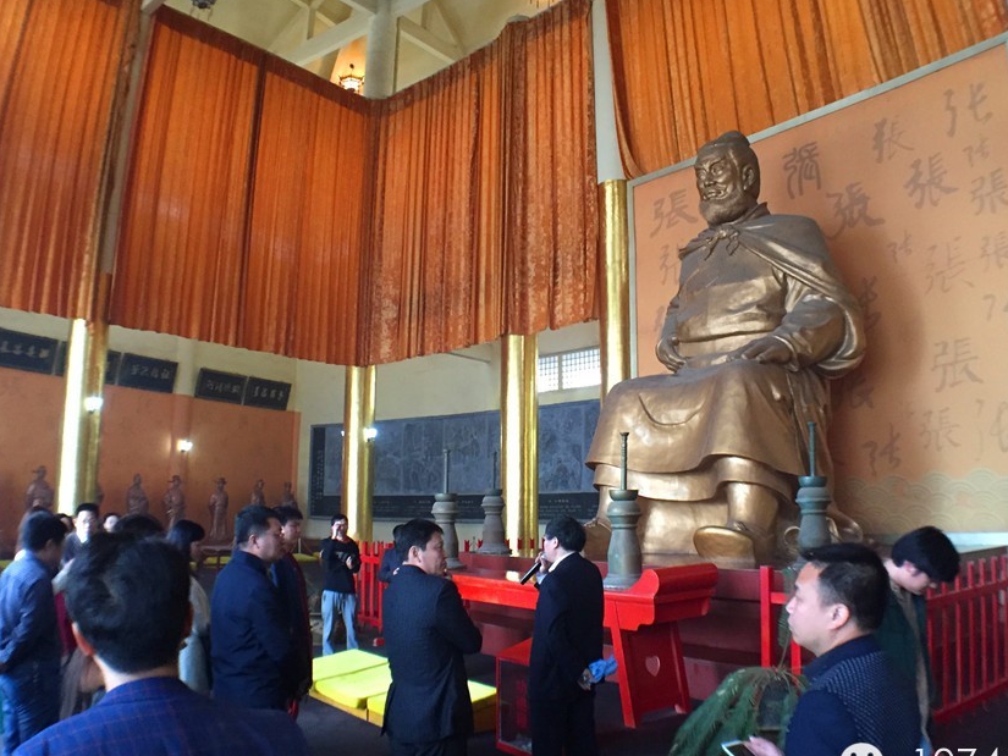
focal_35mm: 36
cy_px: 364
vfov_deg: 39.7
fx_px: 1048
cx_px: 541
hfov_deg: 51.3
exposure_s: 1/30
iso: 250
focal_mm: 4.15
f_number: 2.2
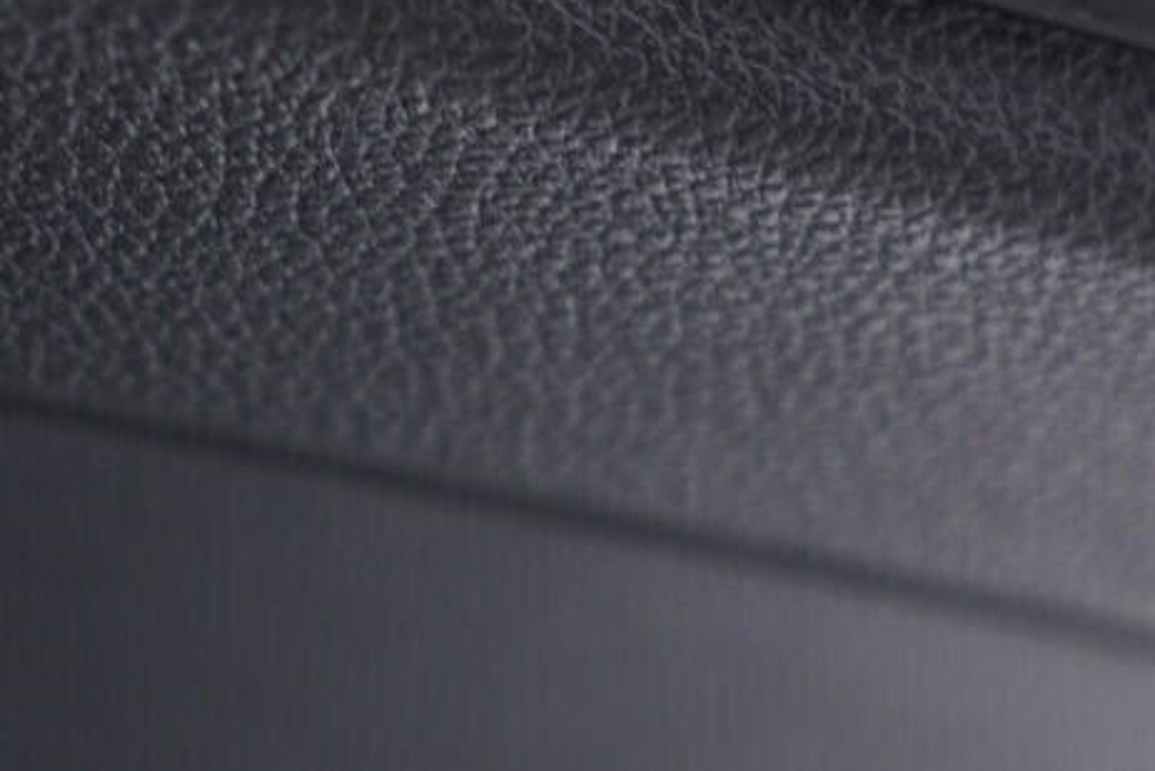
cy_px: -212
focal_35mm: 112
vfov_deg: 11.9
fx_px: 3594
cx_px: 878
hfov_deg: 18.1
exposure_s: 1/40
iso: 125
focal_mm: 24
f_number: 2.8
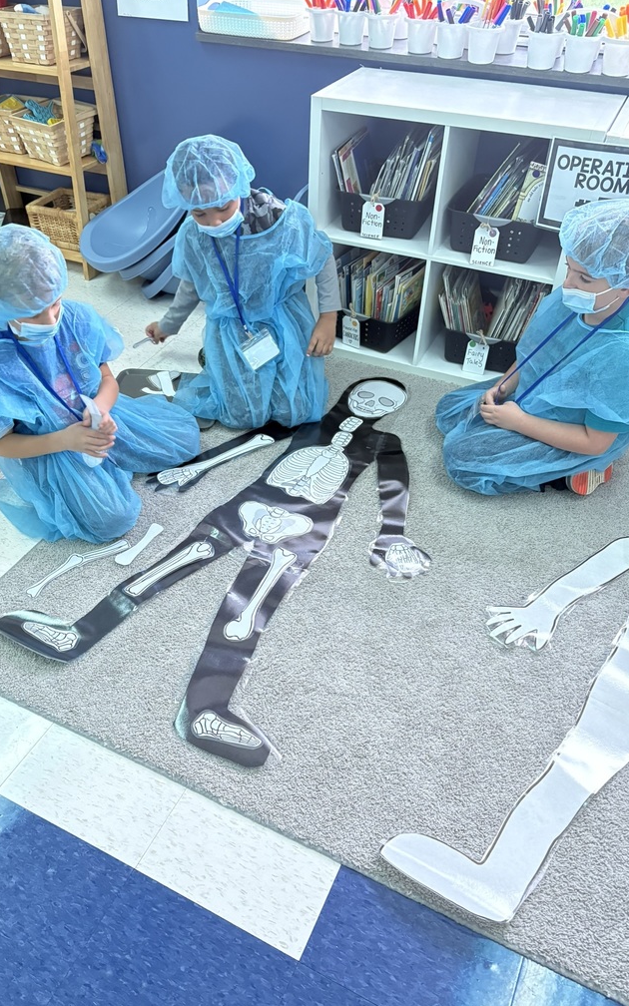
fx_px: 768
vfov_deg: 66.5
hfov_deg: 44.5
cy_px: 498
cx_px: 285
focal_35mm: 28
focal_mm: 5.96
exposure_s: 1/40
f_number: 1.6
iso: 500
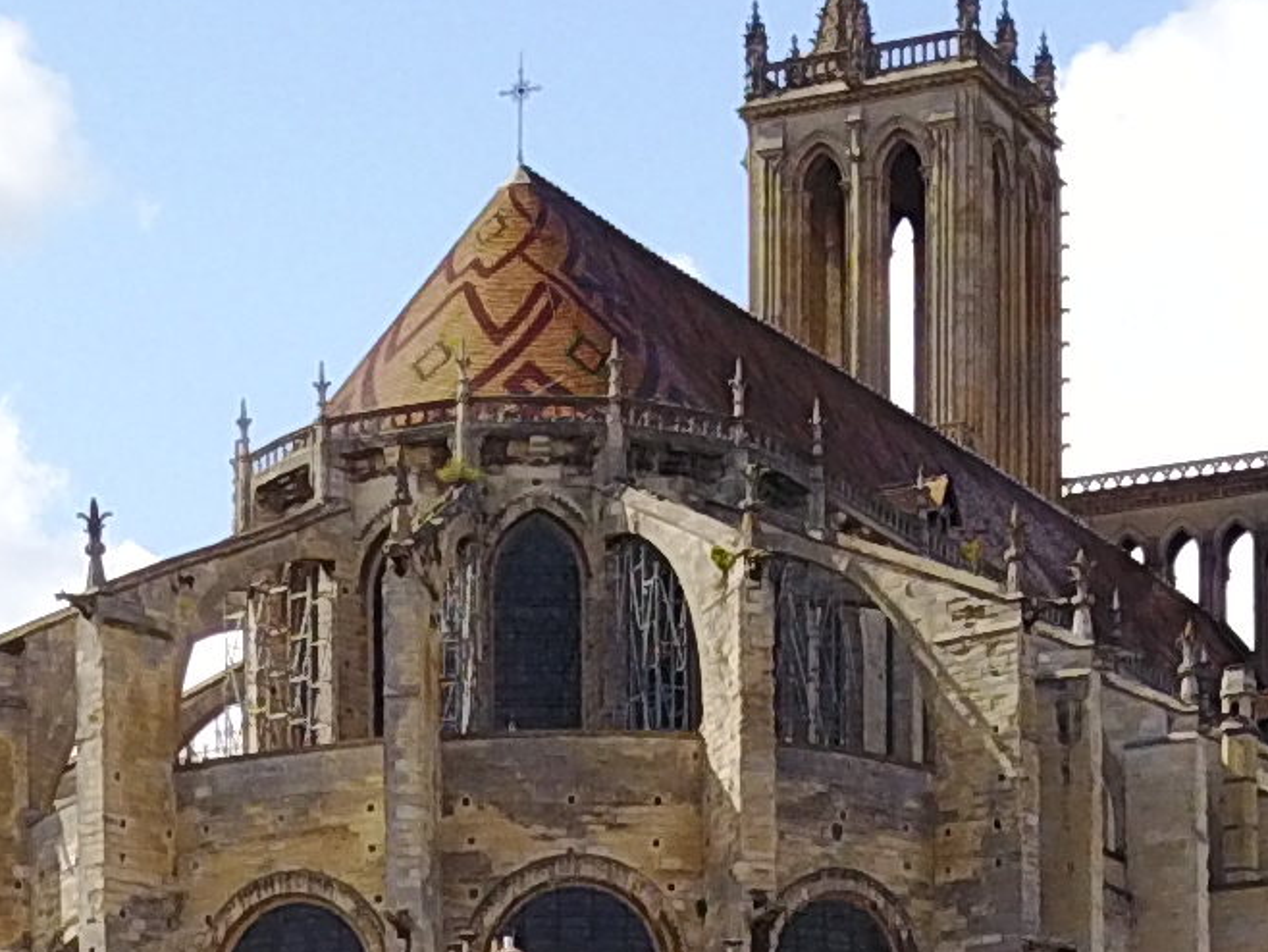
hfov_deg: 12.4
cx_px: 258
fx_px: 5790
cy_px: 1879
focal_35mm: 158
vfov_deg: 8.9
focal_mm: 4.7
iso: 100
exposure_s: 1/1167
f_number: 2.2
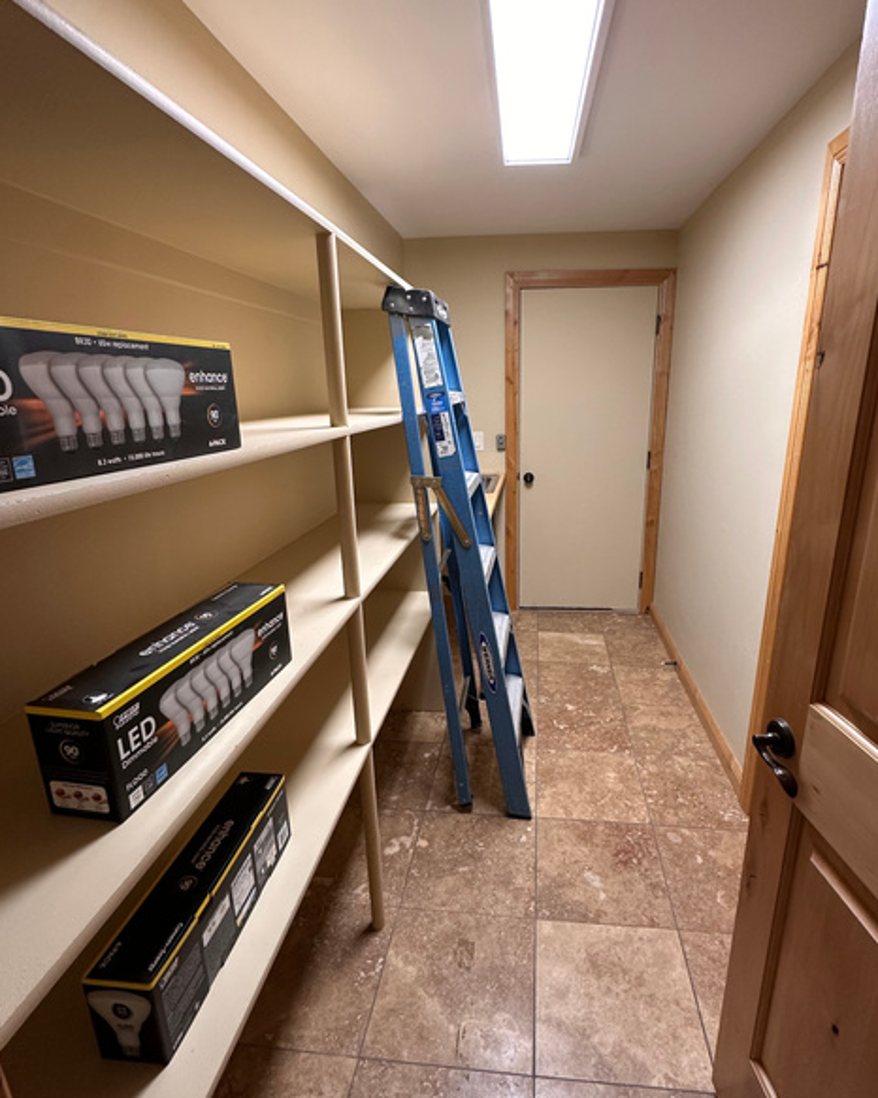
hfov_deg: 73.6
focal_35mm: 18
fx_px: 585
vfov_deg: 86.4
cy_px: 552
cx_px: 479
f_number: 2.2
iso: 200
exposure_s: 1/60
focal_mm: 2.22
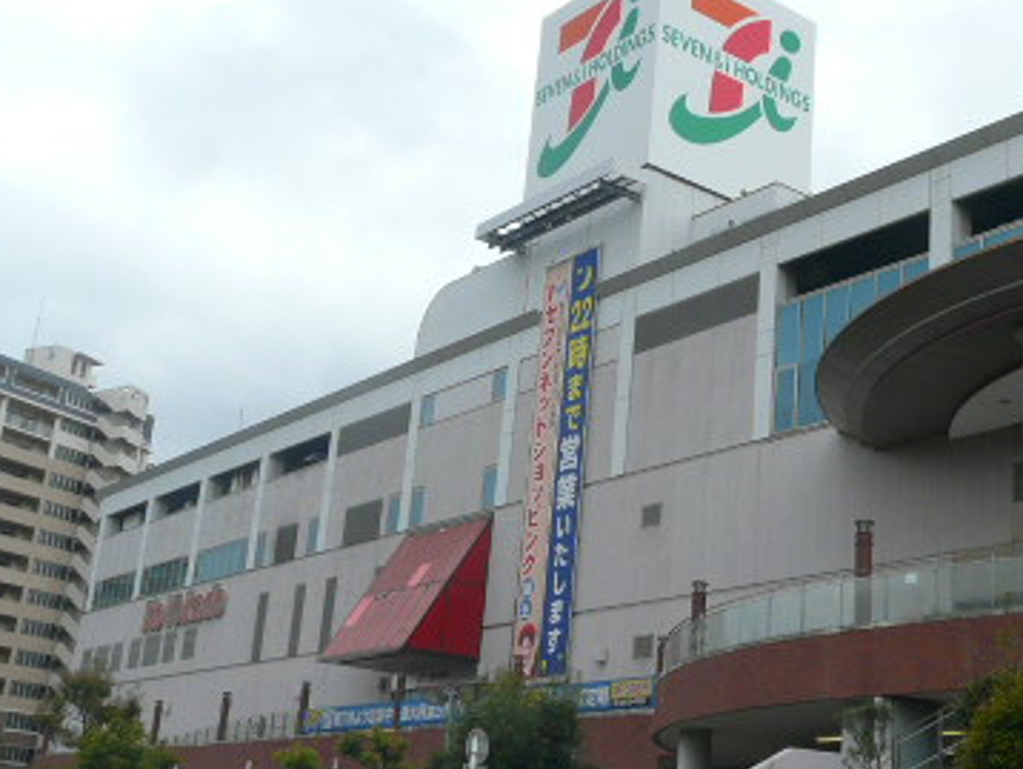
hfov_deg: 37.1
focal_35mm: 50
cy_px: 386
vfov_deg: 29.1
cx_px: 783
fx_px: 1479
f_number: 5.6
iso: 100
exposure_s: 1/250
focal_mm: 4.6
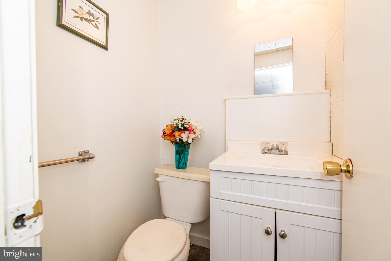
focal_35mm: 15
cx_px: 196
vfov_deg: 77.3
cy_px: 130
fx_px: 163
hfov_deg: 100.4
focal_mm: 10
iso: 250
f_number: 7.1
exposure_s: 1/50
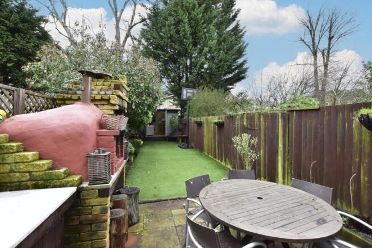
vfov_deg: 77.4
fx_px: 155
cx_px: 186
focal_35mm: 15
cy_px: 124
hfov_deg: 100.4
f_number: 8
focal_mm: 10
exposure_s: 1/50
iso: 640
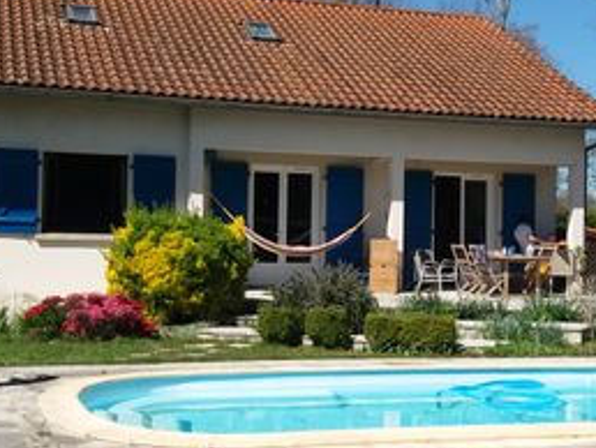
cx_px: 347
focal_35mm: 65
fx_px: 1120
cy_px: 229
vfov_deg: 22.6
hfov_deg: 29.7
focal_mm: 3.7
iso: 64
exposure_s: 1/1912
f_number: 1.9
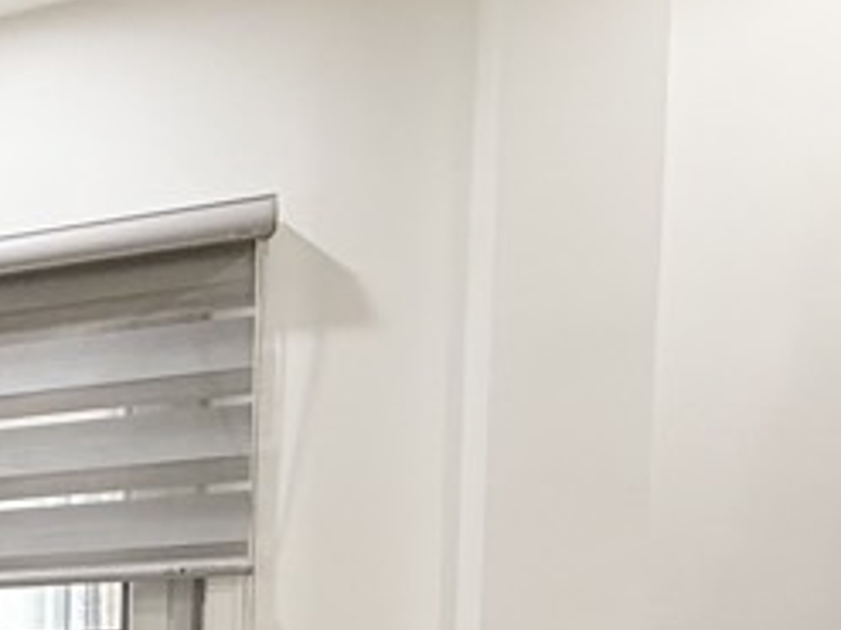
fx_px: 1408
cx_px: -821
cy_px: 810
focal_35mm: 58
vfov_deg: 22.6
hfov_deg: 19.5
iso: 160
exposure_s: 1/100
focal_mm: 2.22
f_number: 2.2
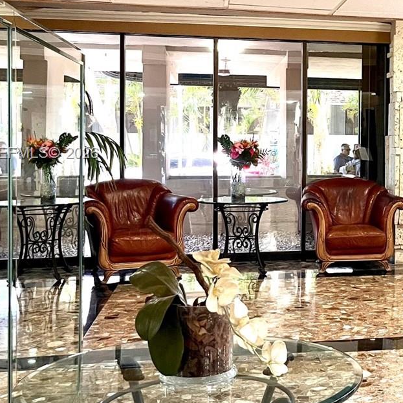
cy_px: 154
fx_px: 777
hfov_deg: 27.2
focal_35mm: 59
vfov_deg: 29.0
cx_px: 415
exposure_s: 1/60
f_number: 1.6
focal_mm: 5.1
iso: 160
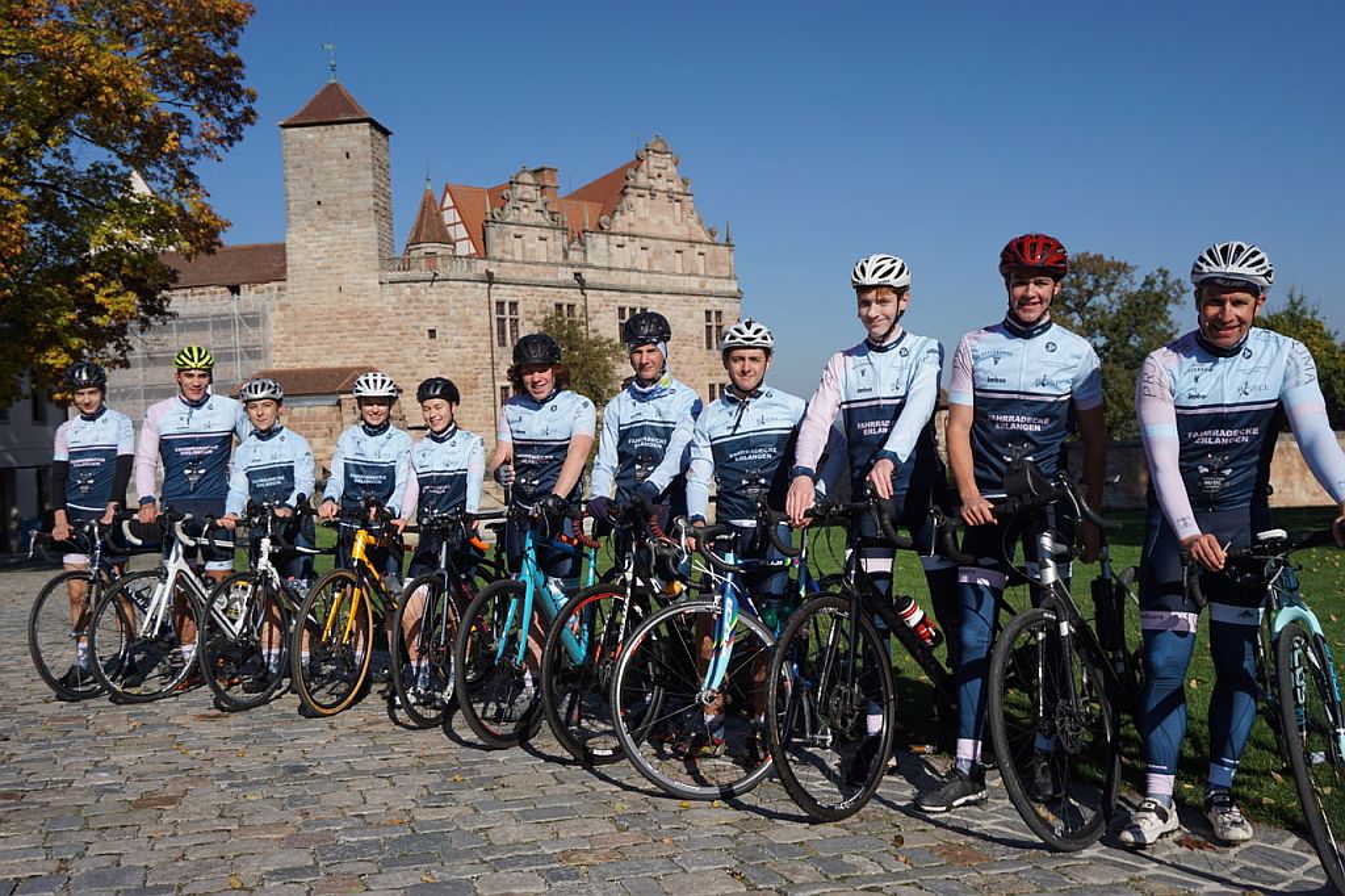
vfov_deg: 41.7
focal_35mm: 32
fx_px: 1176
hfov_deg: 59.5
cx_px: 672
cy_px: 448
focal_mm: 21
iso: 100
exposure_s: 1/1600
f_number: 4
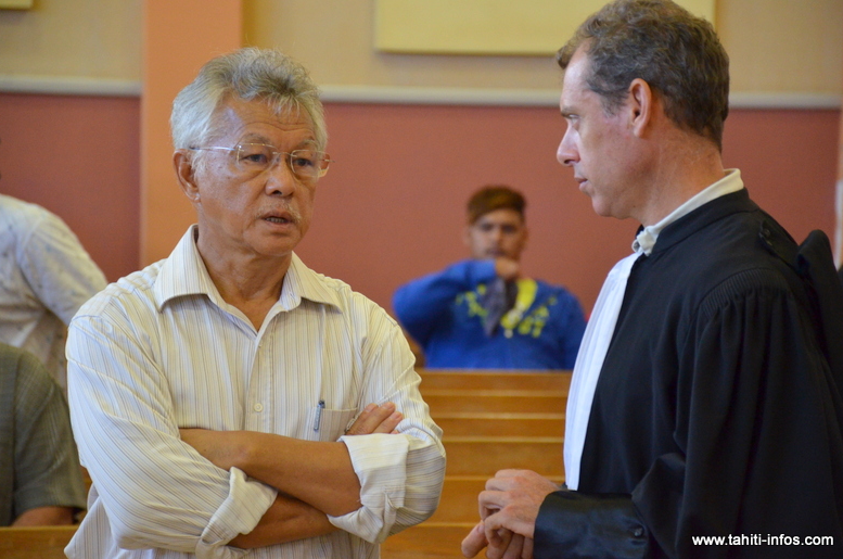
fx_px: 4044
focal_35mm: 173
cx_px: 422
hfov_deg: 11.9
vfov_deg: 7.9
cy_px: 279
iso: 2000
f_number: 5.6
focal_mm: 112
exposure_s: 1/60
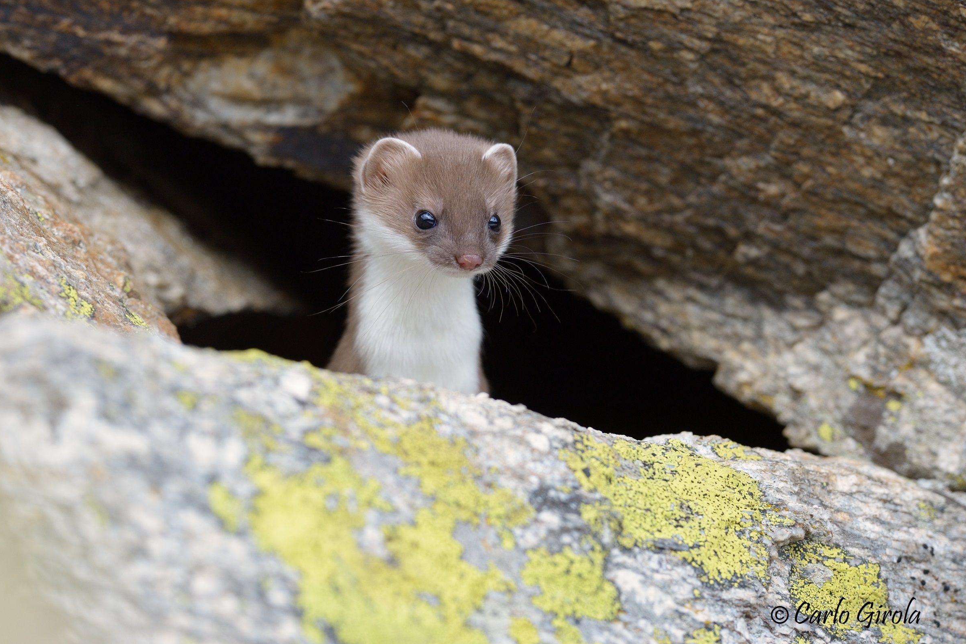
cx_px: 483
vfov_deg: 2.3
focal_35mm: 602
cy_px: 322
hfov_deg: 3.4
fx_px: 16150
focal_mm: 600
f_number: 6.3
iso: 1000
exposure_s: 1/1250
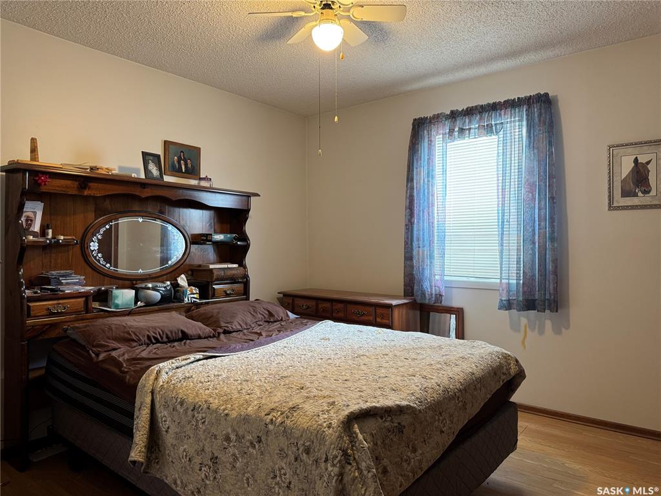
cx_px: 330
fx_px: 458
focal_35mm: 24
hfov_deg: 71.6
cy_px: 248
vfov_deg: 56.8
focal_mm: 6.76
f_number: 1.78
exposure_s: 1/60
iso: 320
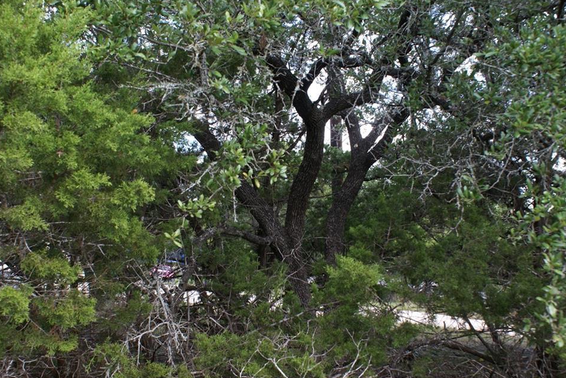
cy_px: 202
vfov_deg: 31.9
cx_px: 283
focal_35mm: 42
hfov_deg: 46.4
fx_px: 661
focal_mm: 26
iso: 100
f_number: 6.3
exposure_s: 1/60
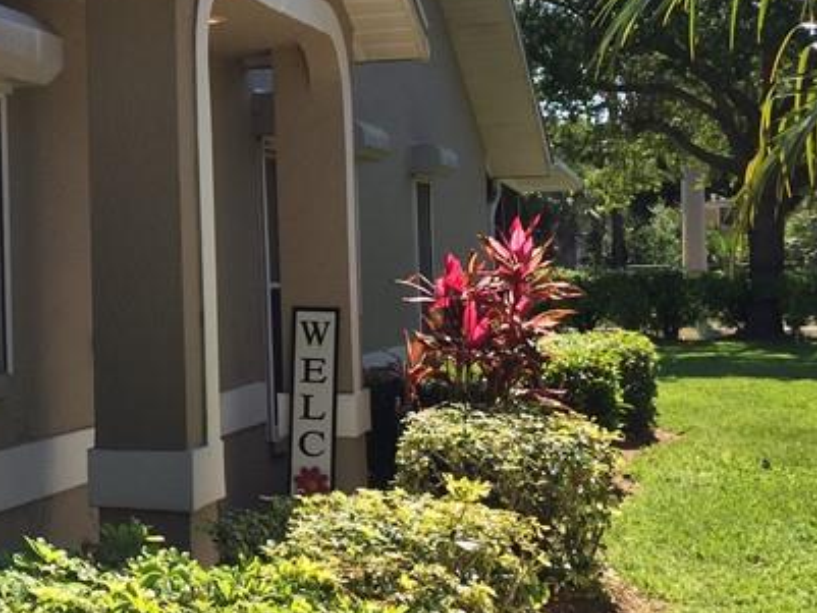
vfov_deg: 19.9
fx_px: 1747
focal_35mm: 74
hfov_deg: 24.7
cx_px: -61
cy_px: 230
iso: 32
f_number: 2.2
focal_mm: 4.15
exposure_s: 1/1041
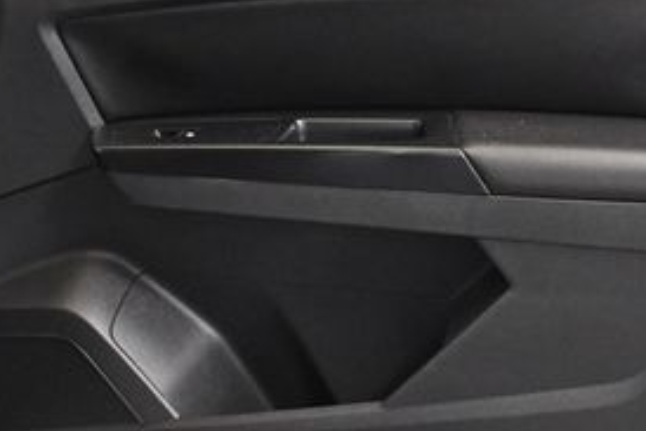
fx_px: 1508
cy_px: 219
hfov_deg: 24.0
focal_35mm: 84
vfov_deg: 16.3
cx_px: 464
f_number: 3.5
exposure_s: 1/80
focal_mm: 18
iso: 3200
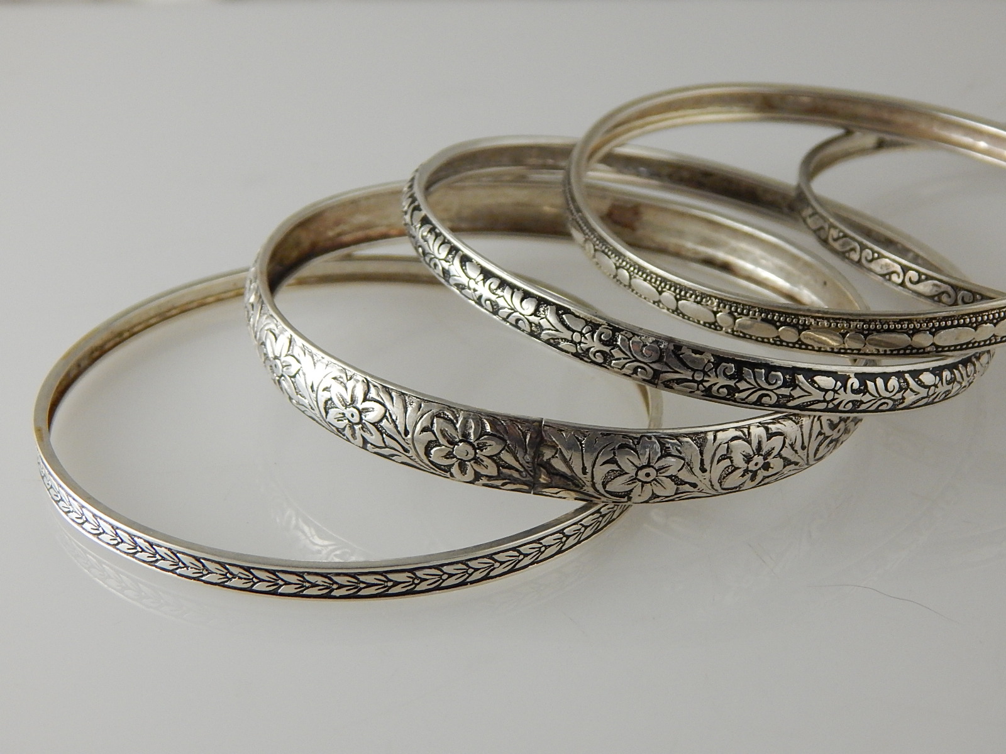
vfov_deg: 21.3
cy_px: 377
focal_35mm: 69
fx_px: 2005
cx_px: 503
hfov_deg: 28.2
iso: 400
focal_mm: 12.3
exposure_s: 1/100
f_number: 4.1
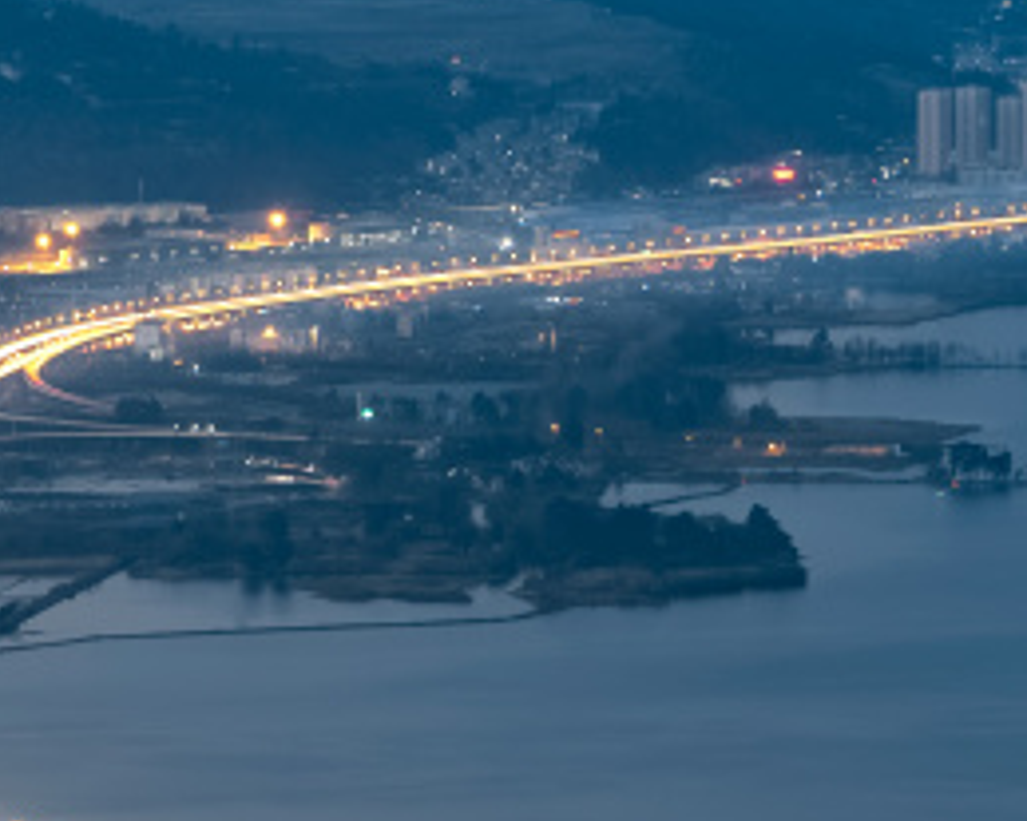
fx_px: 9267
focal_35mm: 305
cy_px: 740
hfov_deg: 6.3
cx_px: 551
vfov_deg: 5.1
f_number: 8
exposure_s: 10
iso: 50
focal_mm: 70
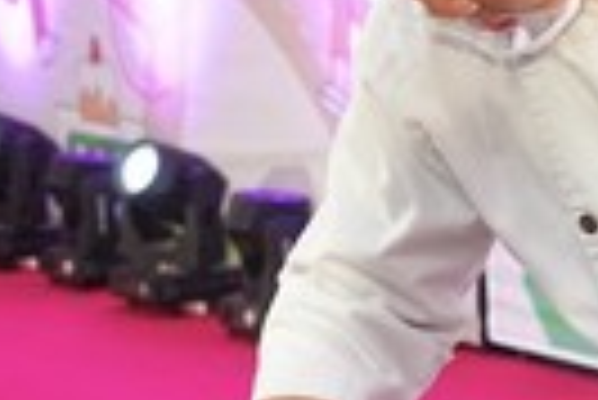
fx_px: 3143
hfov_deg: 10.6
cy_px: 225
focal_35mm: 189
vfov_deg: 7.3
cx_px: 827
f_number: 5.6
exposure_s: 1/200
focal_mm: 42
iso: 2500
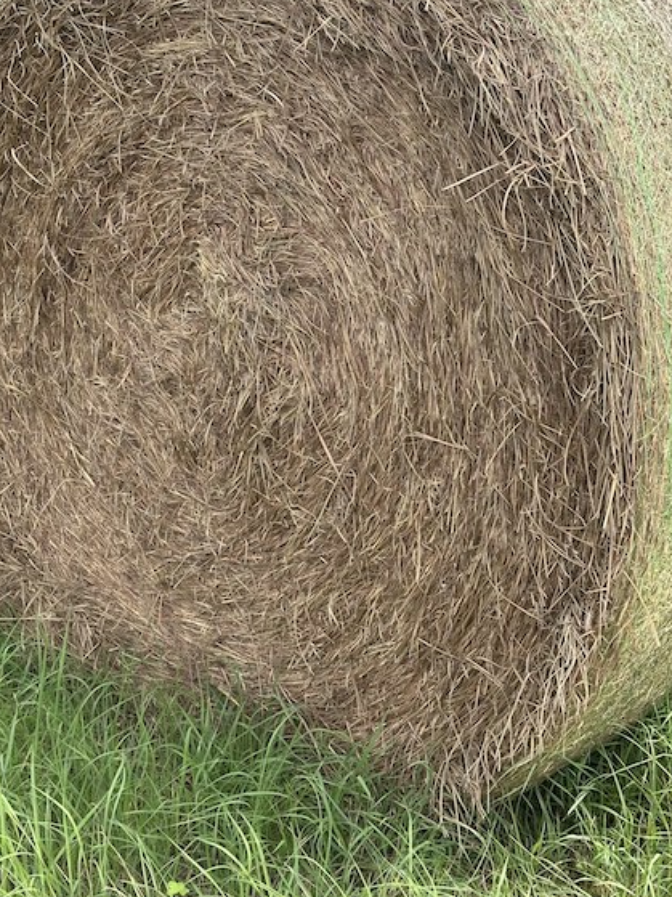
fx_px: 1709
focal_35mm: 66
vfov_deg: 29.3
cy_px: 356
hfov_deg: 22.2
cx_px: 350
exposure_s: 1/1453
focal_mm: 6.86
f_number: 1.78
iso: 64
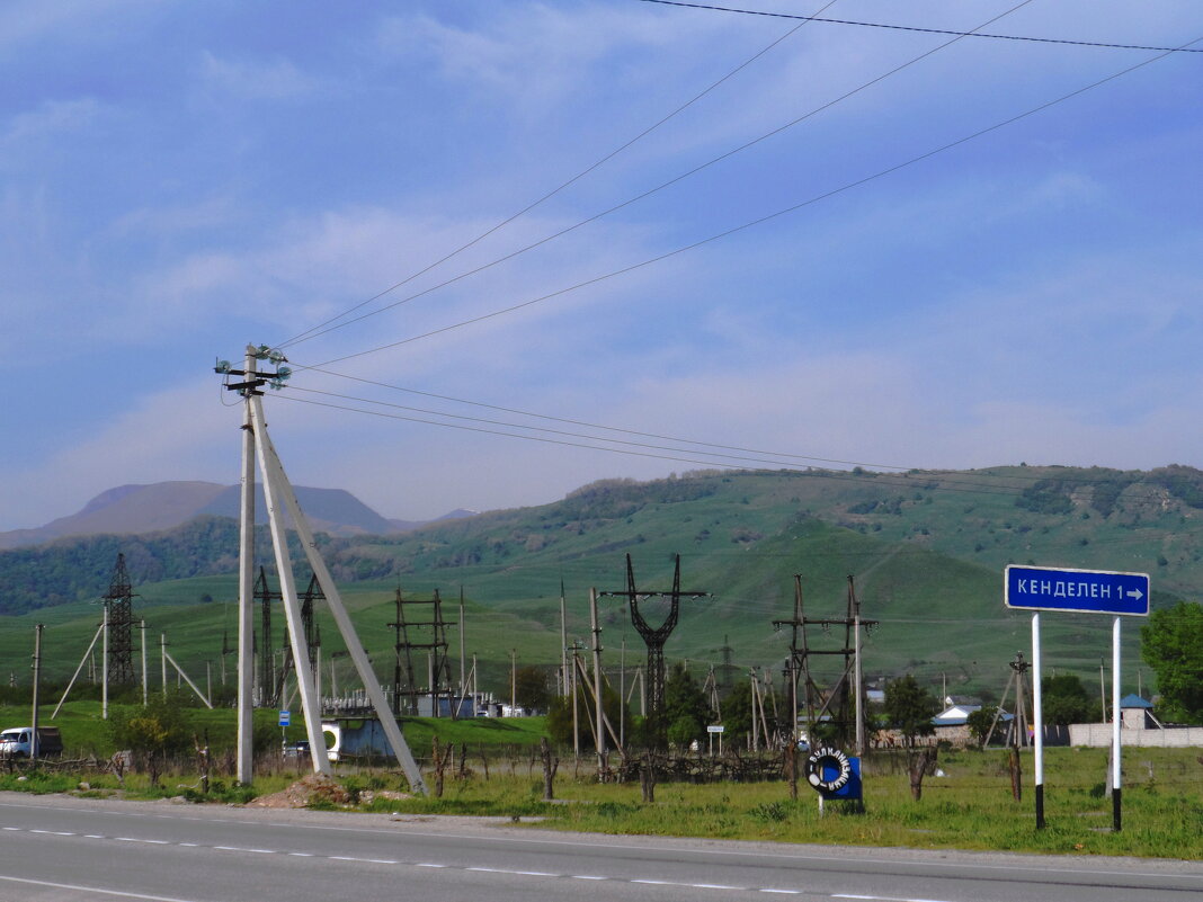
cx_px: 602
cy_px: 451
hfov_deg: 22.3
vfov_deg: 16.8
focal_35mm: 88
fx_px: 3058
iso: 80
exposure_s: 1/750
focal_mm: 14.3
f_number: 5
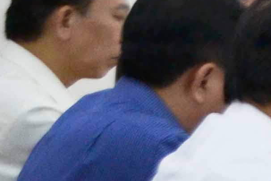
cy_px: -178
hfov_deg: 6.9
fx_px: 1889
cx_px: 948
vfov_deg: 5.4
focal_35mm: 251
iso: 400
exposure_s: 1/80
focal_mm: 22
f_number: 4.5
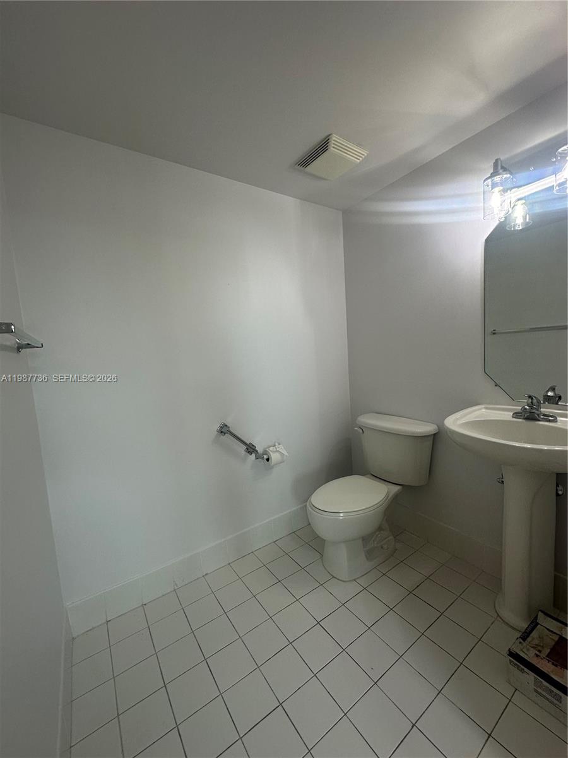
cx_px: 284
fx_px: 306
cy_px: 379
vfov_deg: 102.1
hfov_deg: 85.7
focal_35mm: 14
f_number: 2.2
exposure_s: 1/120
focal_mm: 2.22
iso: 80
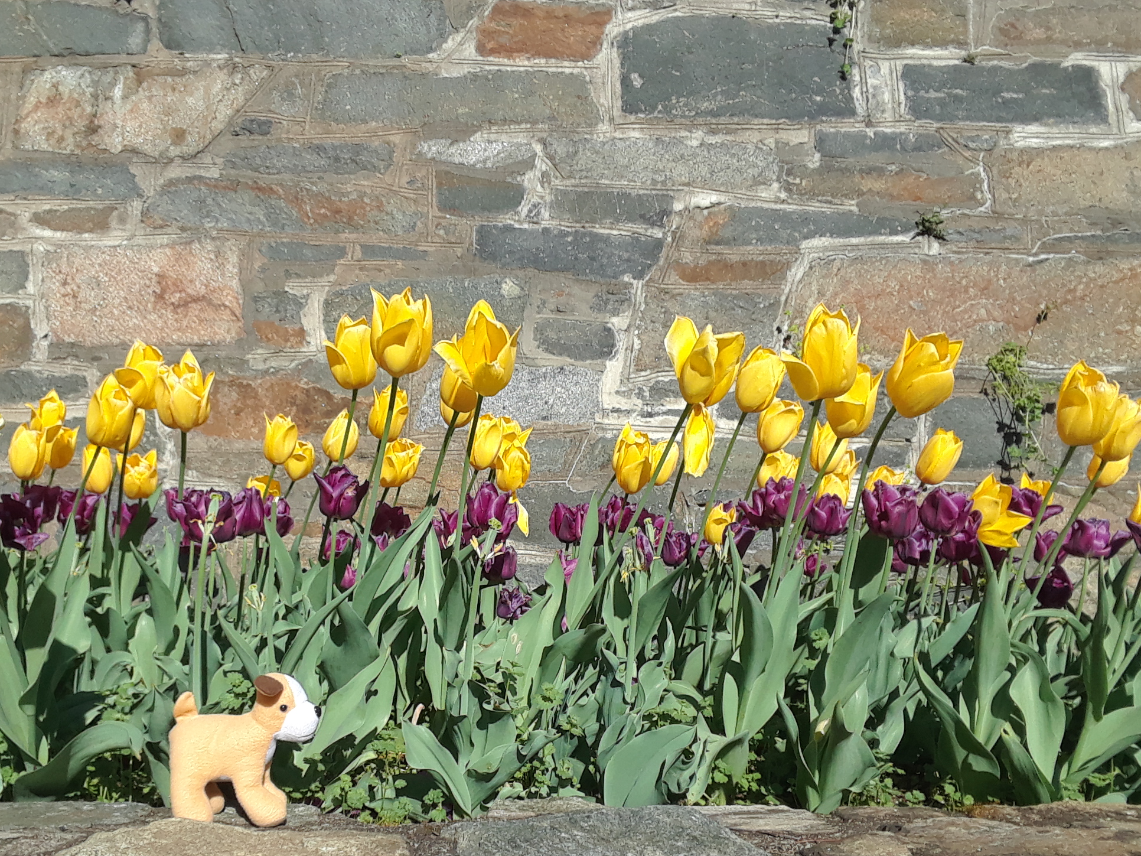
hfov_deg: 46.4
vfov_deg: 35.8
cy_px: 519
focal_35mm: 40
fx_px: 1318
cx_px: 434
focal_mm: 2.47
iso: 40
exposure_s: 1/1600
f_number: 1.9
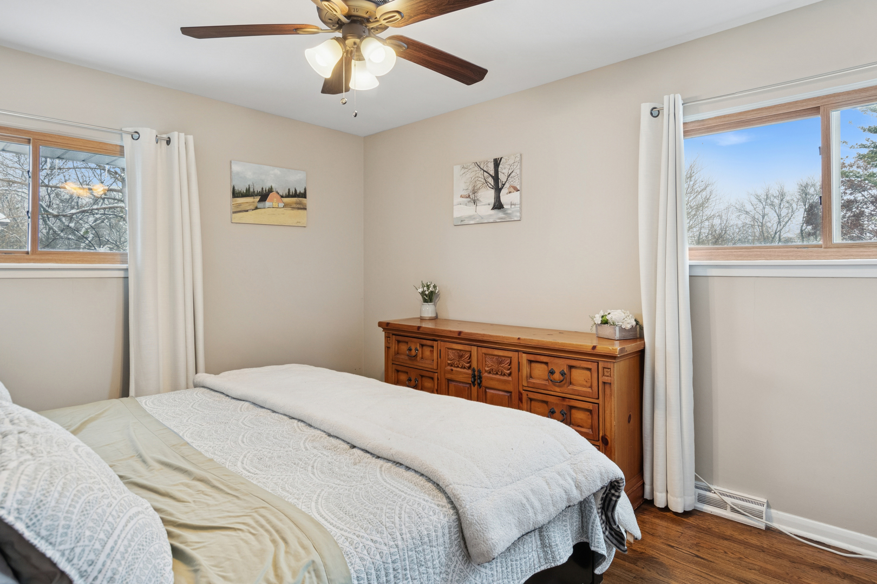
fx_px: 438
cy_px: 292
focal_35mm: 18
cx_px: 438
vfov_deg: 67.4
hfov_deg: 90.0
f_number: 8
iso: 320
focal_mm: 12
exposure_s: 1/10
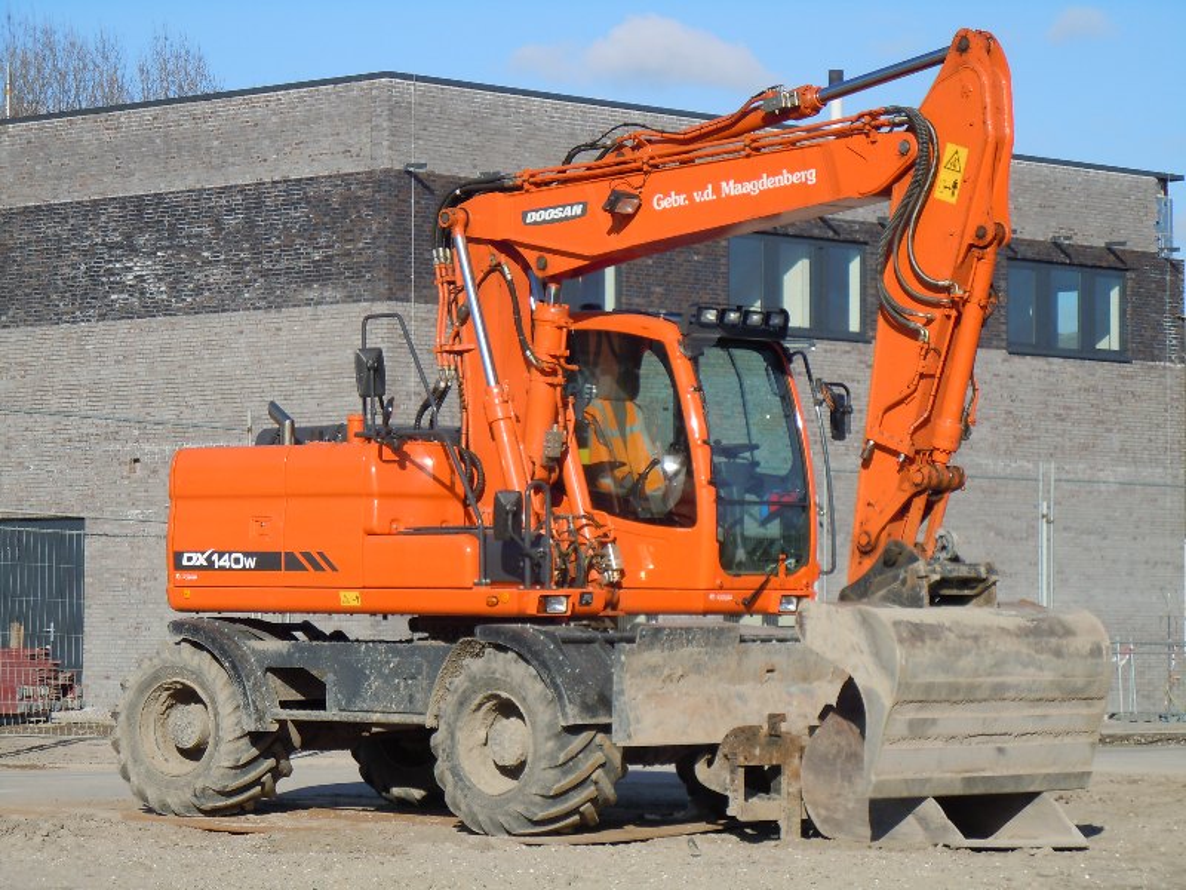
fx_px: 4557
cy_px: 445
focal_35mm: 133
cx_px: 593
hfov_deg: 14.8
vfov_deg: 11.1
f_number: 4.6
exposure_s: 1/640
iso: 100
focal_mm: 24
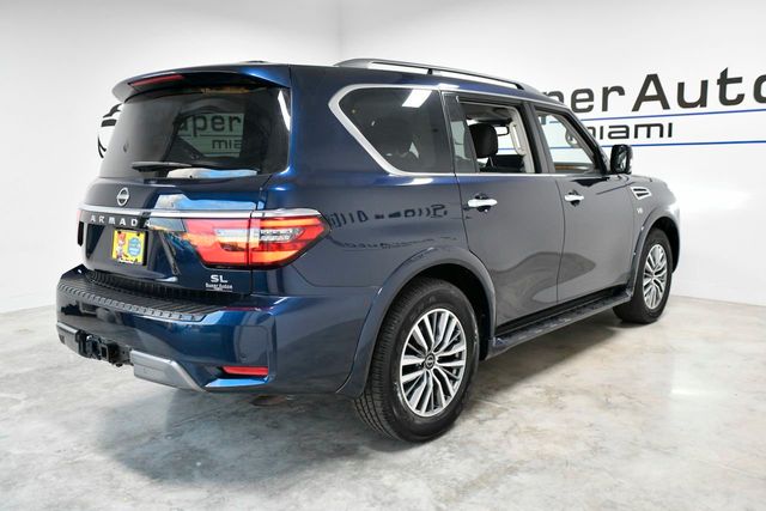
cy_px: 256
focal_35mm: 32
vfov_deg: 41.1
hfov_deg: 58.7
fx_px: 681
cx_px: 383
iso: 2500
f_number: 4.5
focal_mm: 32
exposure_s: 1/400
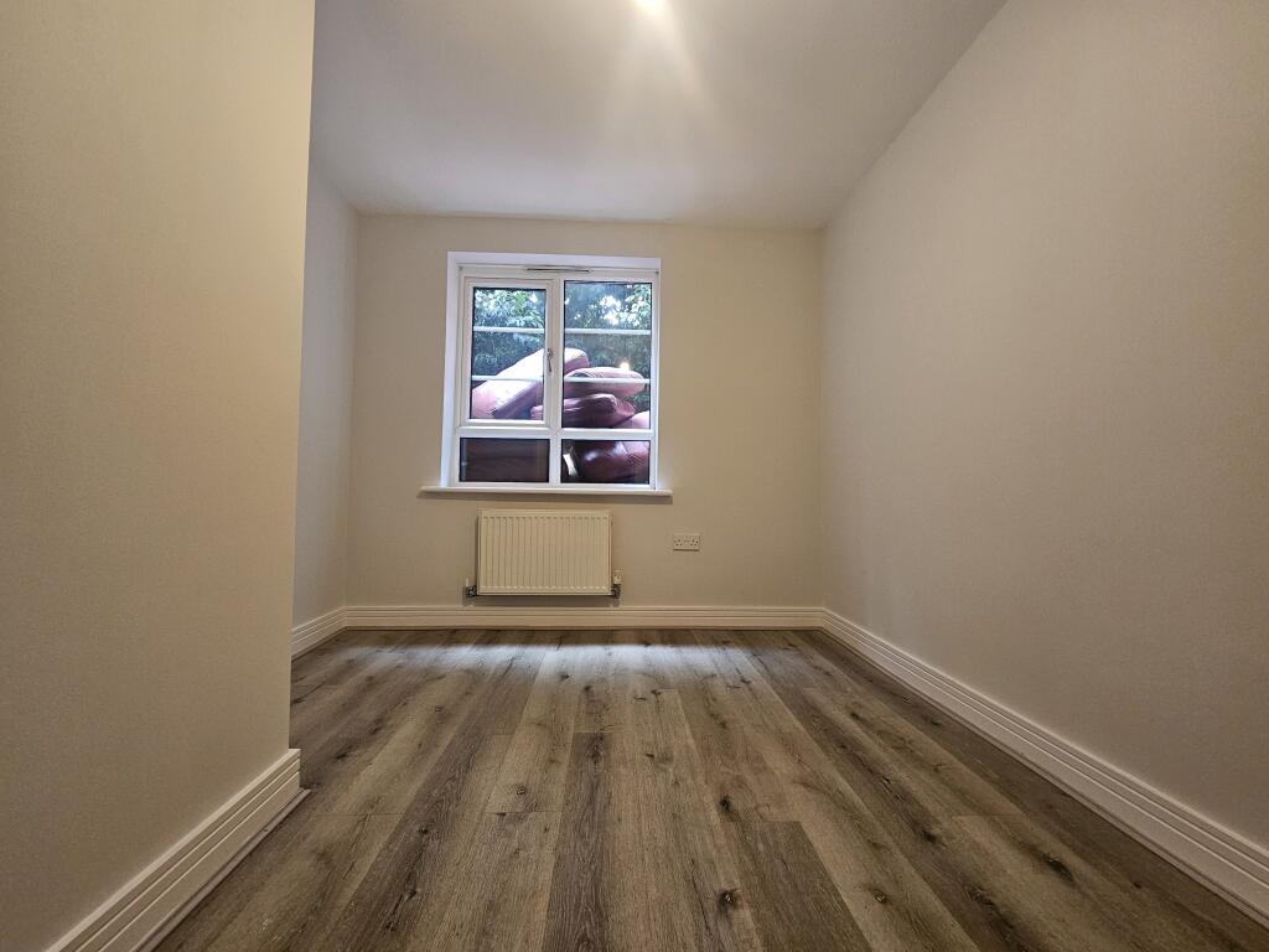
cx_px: 634
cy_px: 476
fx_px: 477
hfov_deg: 106.2
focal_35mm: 13
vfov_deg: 89.9
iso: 250
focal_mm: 2.2
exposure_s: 1/50
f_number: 2.2
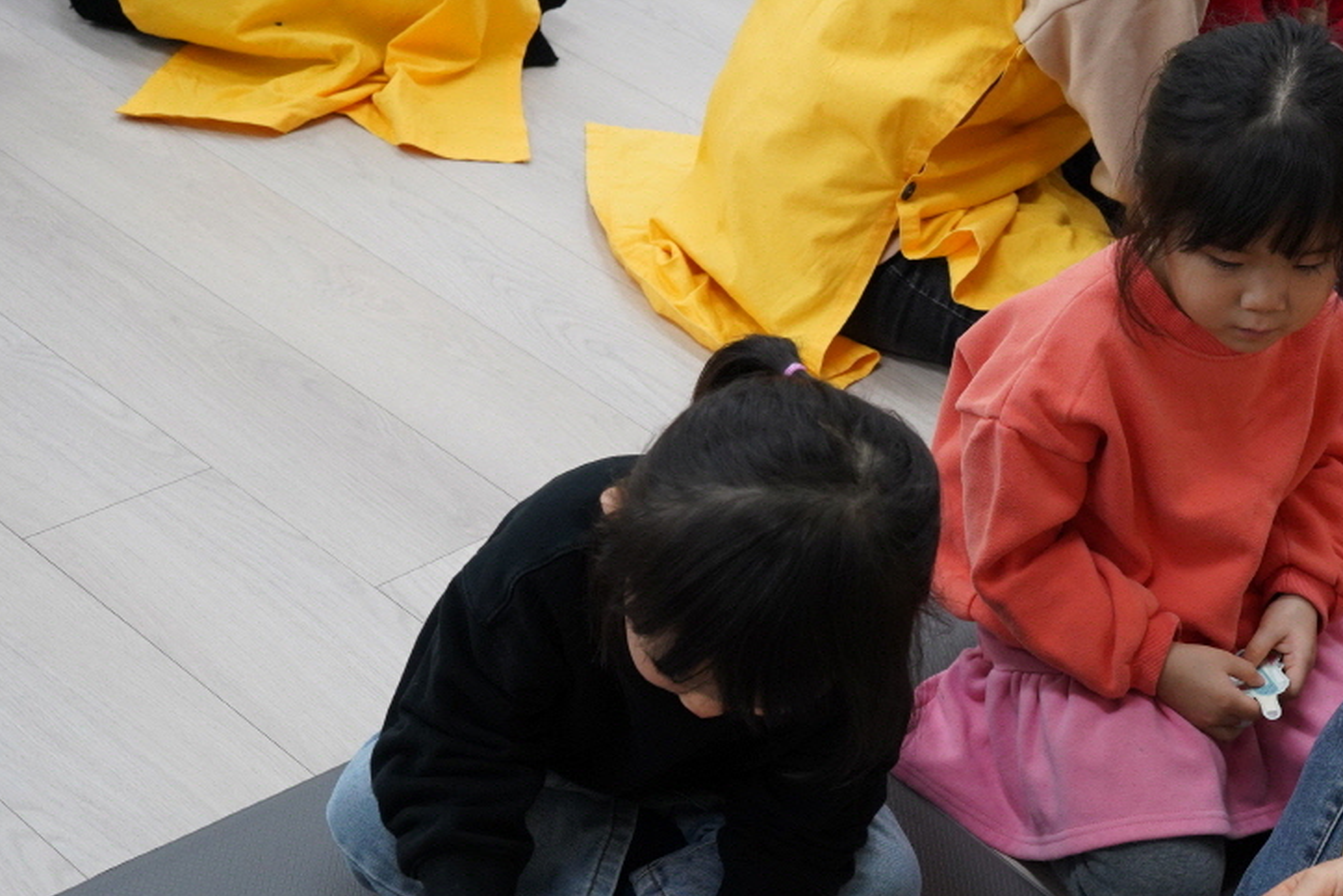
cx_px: 1074
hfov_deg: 33.5
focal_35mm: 58
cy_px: 503
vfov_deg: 23.4
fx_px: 2164
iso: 2500
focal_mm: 35
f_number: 7.1
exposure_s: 1/80
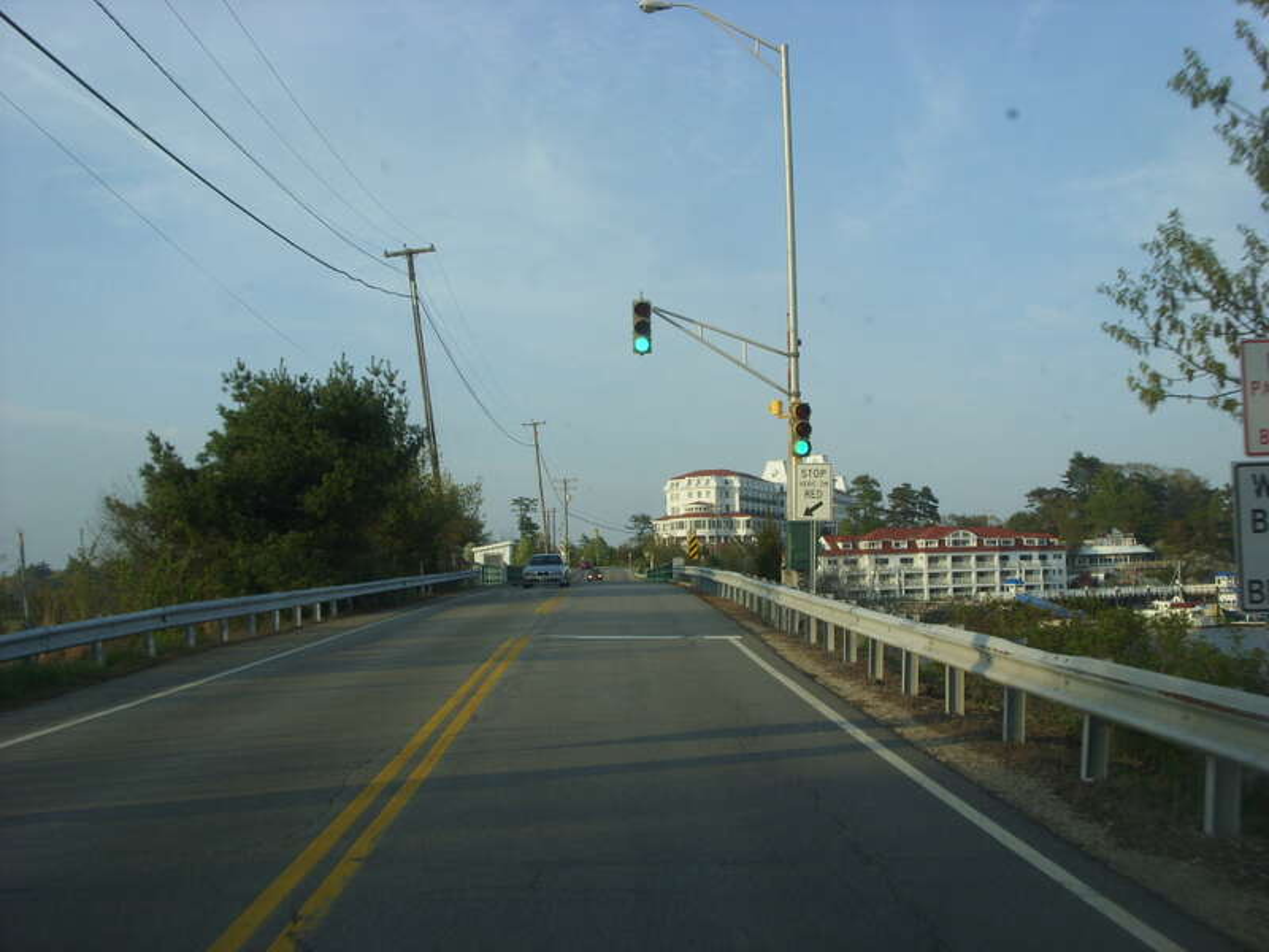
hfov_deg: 49.0
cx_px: 634
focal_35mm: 38
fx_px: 1393
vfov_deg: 37.7
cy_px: 476
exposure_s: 1/296
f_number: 4.9
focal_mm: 6.3
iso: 50
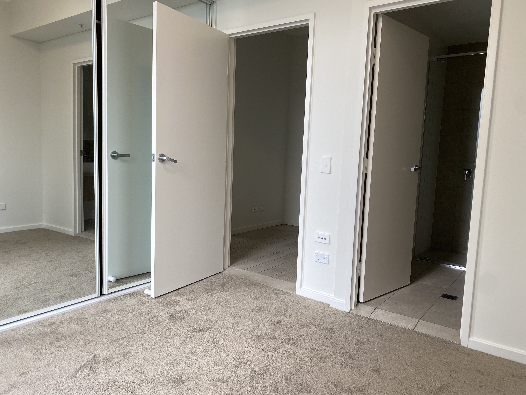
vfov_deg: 53.1
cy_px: 198
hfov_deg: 67.3
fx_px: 395
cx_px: 263
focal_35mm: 26
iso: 50
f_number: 1.8
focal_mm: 4.25
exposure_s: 1/100
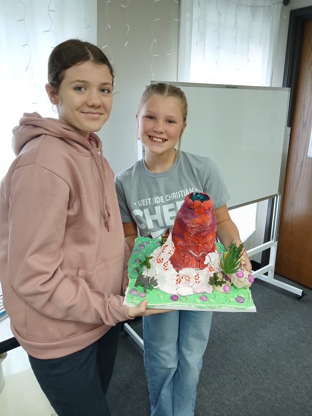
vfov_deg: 67.3
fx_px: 312
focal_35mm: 26
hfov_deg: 53.1
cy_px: 208
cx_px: 156
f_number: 1.8
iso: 250
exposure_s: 1/40
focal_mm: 3.98
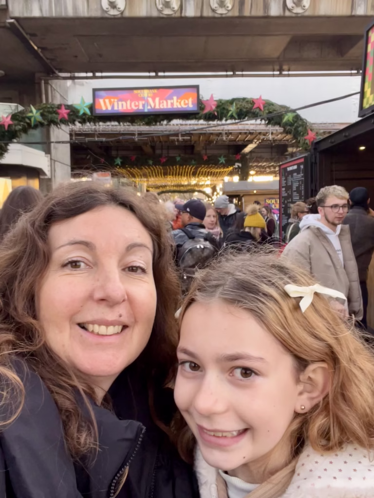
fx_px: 432
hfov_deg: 46.8
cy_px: 249
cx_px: 187
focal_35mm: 30
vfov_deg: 60.0
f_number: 2.2
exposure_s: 1/66
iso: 100
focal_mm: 2.71
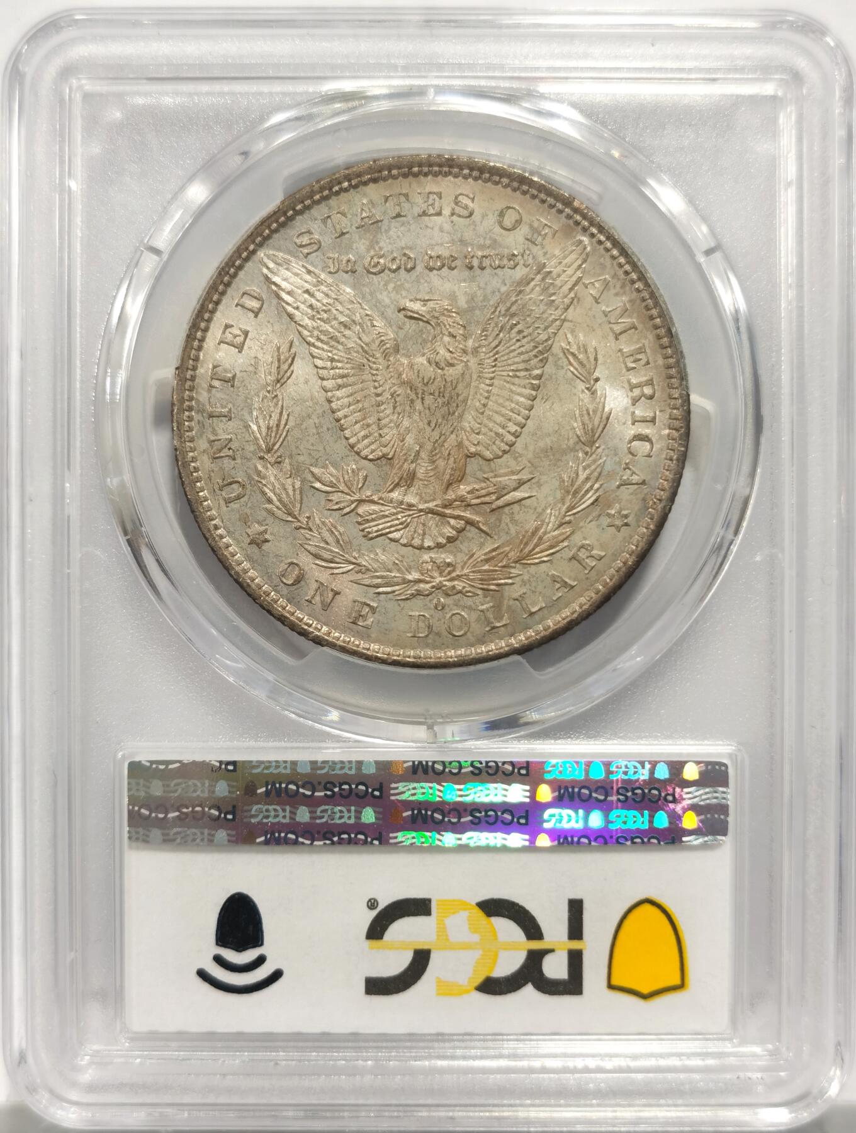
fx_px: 1772
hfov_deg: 27.2
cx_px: 428
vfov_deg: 35.5
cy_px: 566
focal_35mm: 54
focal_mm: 5.56
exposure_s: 1/100
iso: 100
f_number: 16
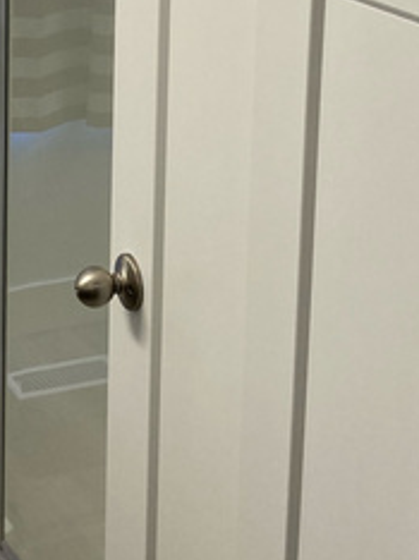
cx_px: 67
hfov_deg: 15.9
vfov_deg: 20.8
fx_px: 1488
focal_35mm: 92
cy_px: 29
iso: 80
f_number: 1.8
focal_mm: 3.99
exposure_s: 1/120
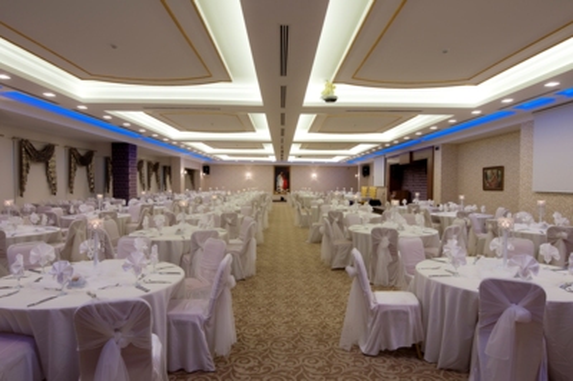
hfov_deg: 81.3
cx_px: 286
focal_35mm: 21
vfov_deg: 59.4
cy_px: 190
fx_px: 334
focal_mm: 14
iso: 200
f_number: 7.1
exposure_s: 1/3
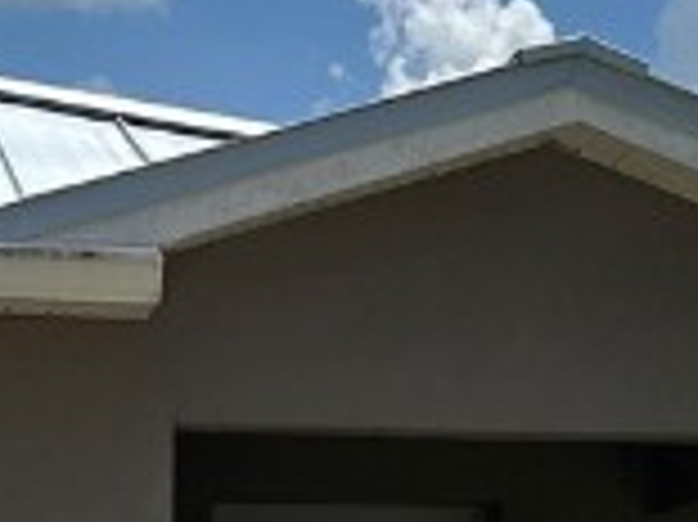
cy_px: 765
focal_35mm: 159
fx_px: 3204
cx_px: 473
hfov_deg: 12.4
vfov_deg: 9.1
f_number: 1.78
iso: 80
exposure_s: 1/8929
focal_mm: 6.86
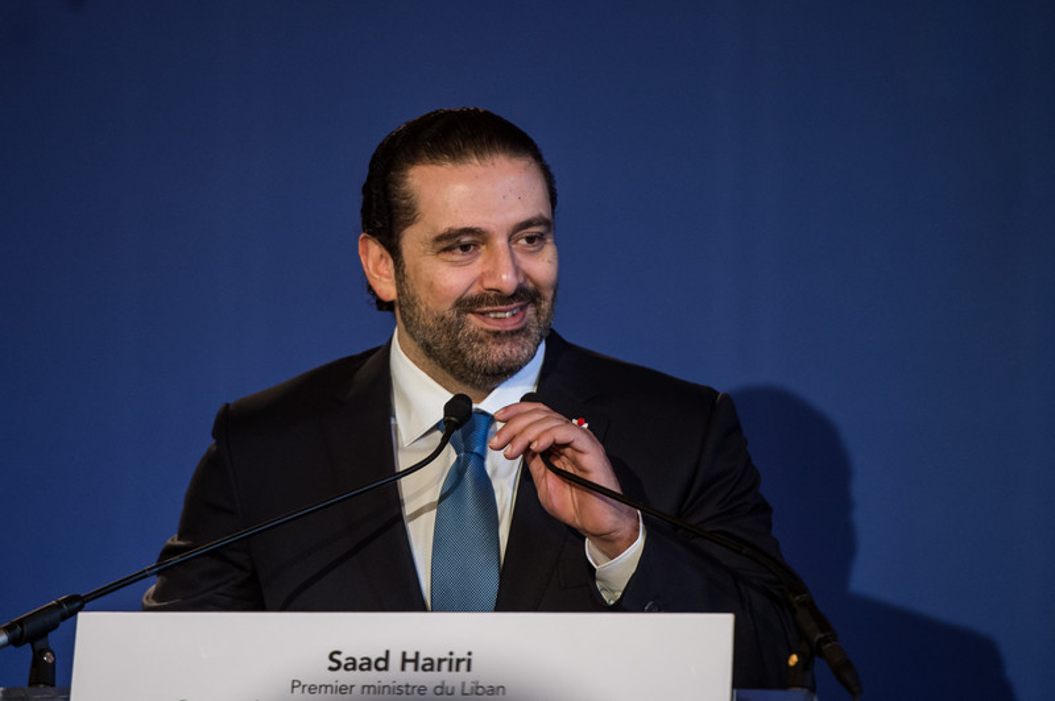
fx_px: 5856
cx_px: 528
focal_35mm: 200
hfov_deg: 10.3
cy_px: 350
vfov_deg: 6.9
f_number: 2.8
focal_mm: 200
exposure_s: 1/250
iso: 2500
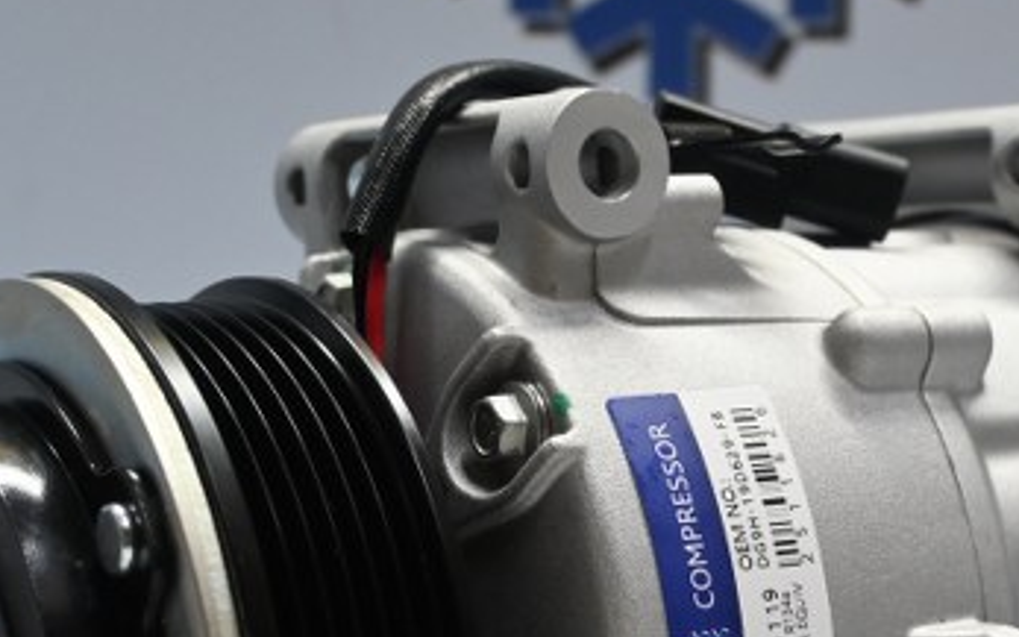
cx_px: 678
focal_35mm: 88
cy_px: 603
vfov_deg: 14.6
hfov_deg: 23.4
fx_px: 2449
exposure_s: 1/125
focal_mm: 25
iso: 1250
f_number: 4.2
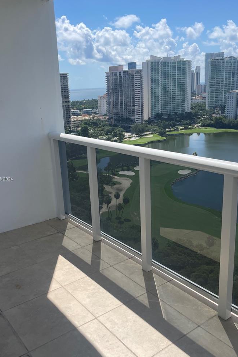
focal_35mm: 33
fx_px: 327
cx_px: 110
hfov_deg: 40.0
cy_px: 179
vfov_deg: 57.2
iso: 32
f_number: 1.6
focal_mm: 4.2
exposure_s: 1/5051
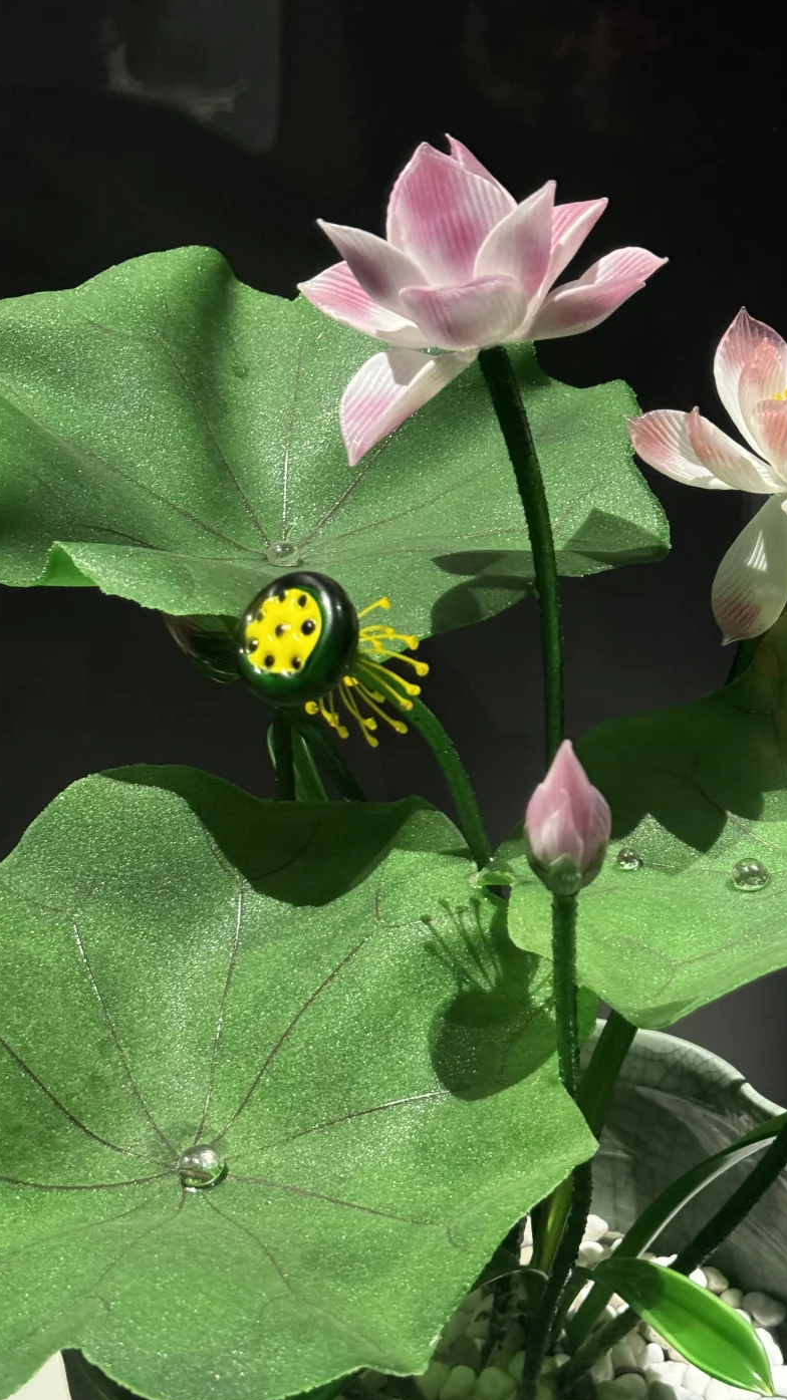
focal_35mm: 54
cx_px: 504
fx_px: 2005
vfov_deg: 38.5
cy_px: 681
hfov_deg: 22.1
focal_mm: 6.76
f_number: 1.78
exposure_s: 1/34
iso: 500
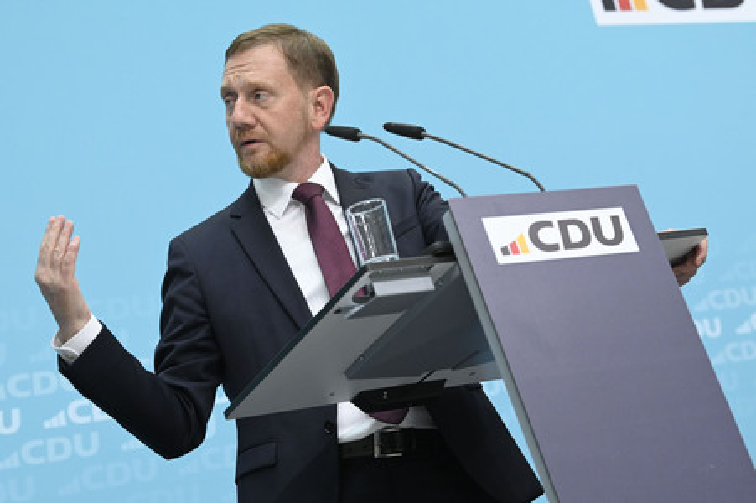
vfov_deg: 15.2
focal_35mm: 90
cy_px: 252
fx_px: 1889
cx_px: 378
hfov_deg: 22.6
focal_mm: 90
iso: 4000
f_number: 5.6
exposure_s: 1/500
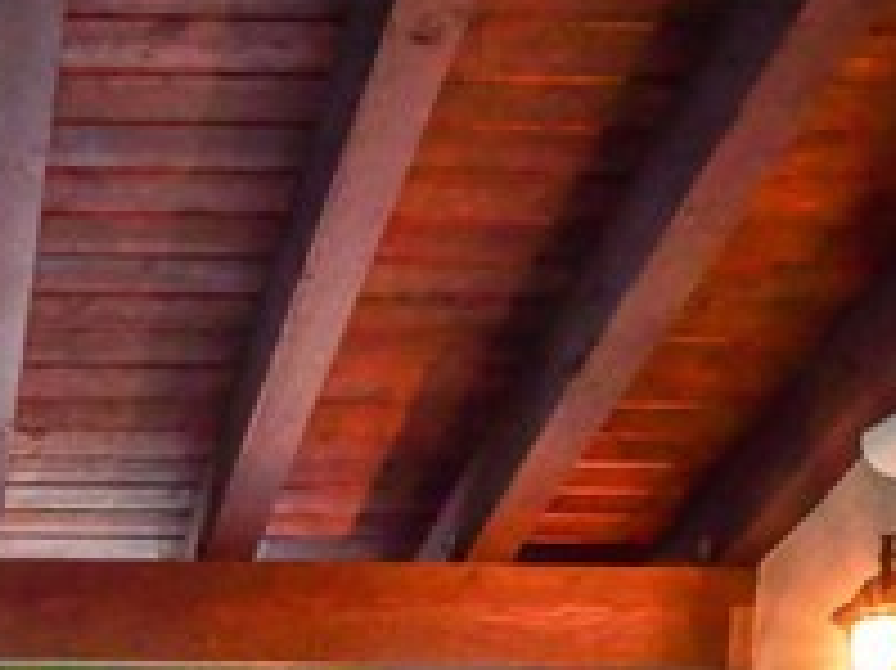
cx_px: -176
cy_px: 1066
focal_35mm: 58
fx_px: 1500
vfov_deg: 20.6
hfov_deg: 28.9
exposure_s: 1/50
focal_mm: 9
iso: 3200
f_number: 7.1
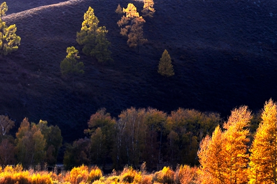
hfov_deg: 7.9
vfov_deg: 5.3
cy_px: 159
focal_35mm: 260
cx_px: 72
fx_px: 1996
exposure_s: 1/50
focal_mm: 80
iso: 100
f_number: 11
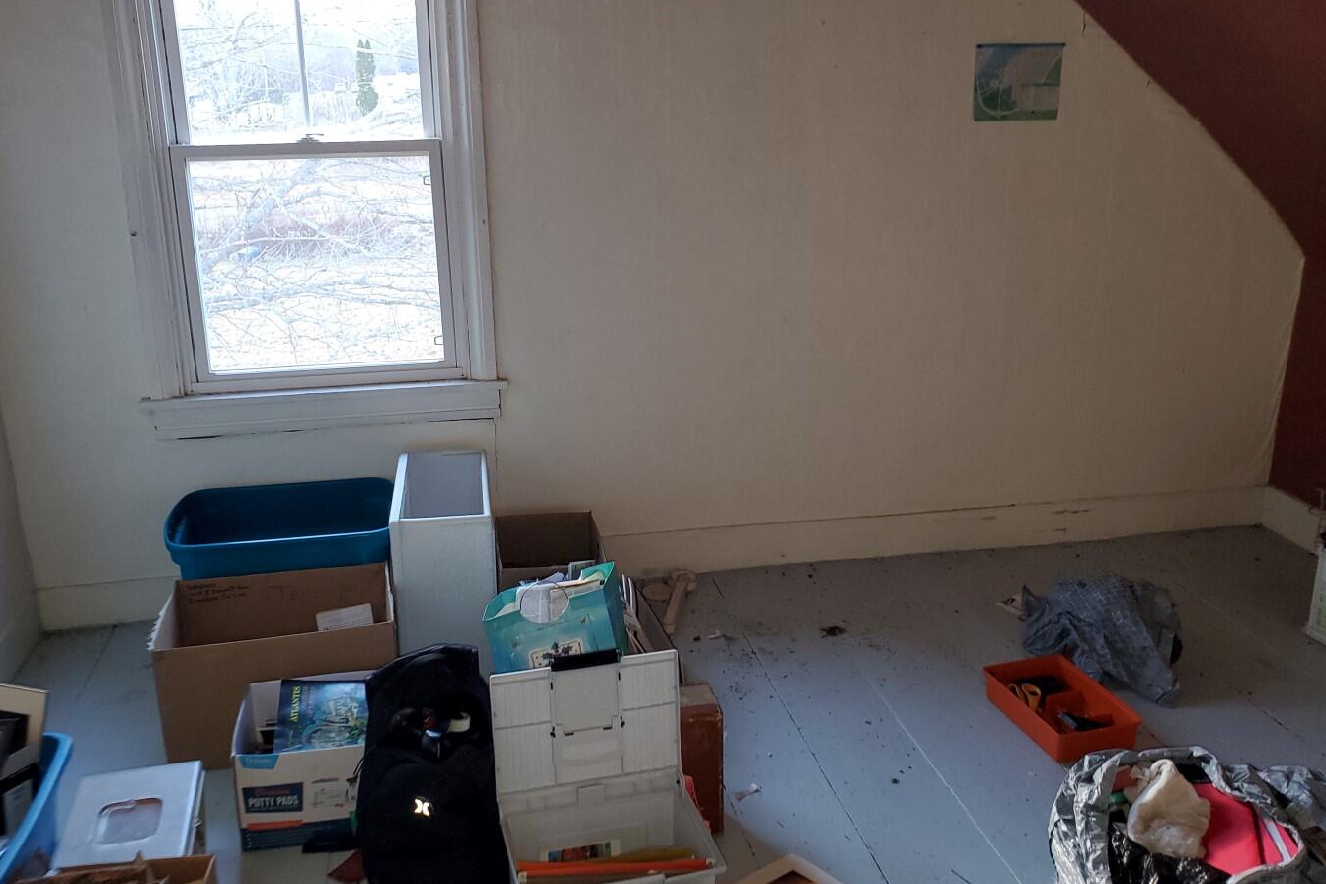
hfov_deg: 63.7
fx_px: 1068
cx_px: 654
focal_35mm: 29
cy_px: 398
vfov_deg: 44.9
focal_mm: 4.3
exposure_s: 1/24
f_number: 2.4
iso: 100
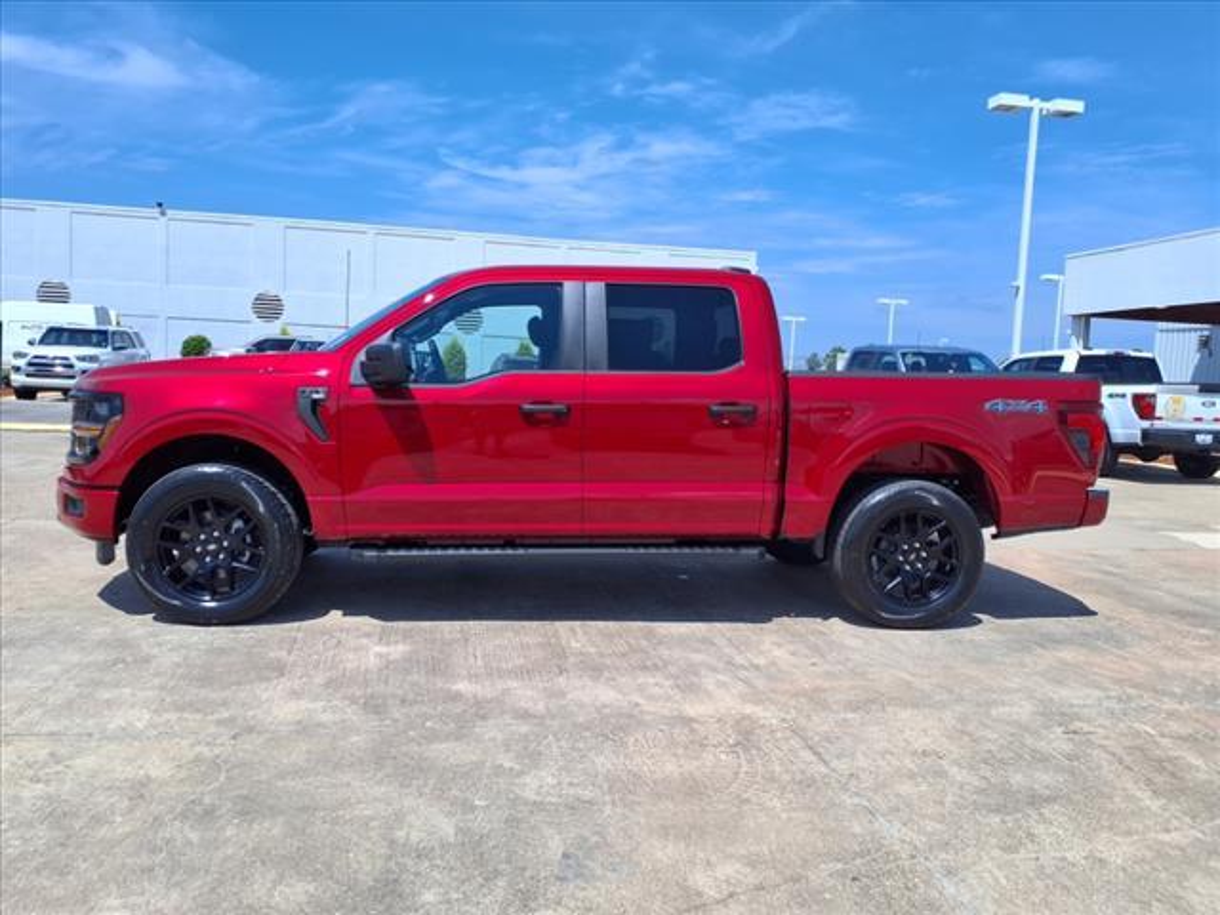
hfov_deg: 65.3
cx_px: 610
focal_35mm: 27
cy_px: 458
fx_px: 952
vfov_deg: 51.4
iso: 40
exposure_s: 1/2000
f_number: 1.9
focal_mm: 3.58
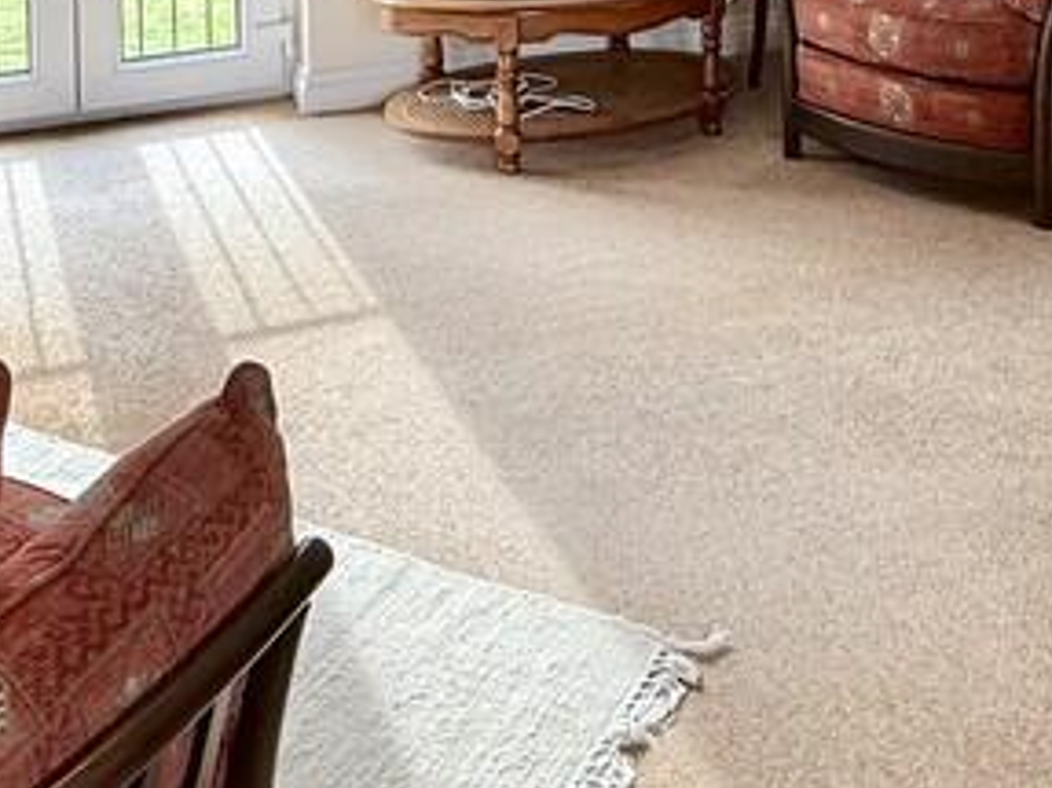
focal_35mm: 50
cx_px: 557
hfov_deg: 38.2
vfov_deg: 23.9
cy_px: -348
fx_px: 1519
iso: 80
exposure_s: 1/100
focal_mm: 2.22
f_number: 2.2
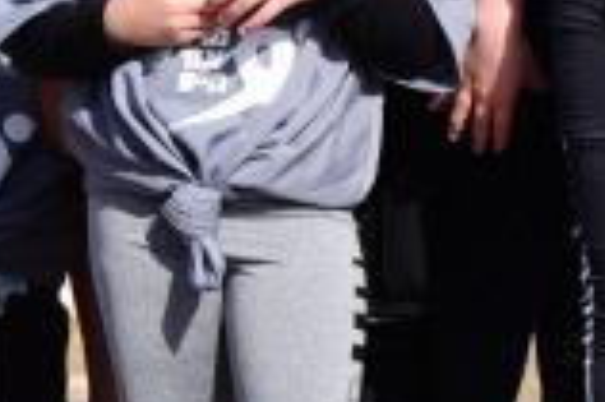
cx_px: 961
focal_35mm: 662
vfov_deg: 2.1
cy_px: -13
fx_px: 11114
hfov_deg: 3.1
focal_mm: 102
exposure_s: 1/800
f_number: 8
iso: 400
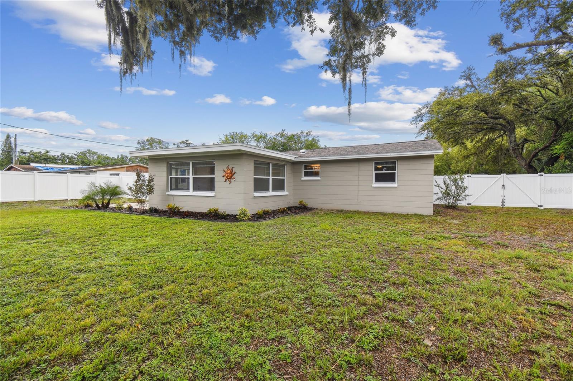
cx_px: 286
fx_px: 239
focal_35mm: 15
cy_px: 190
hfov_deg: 100.4
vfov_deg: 77.3
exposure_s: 1/60
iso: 100
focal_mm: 10
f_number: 7.1
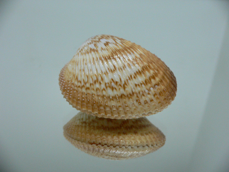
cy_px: 86
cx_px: 114
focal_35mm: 35
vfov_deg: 40.7
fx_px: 232
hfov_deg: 52.6
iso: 200
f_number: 2.8
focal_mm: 4.6
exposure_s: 1/60
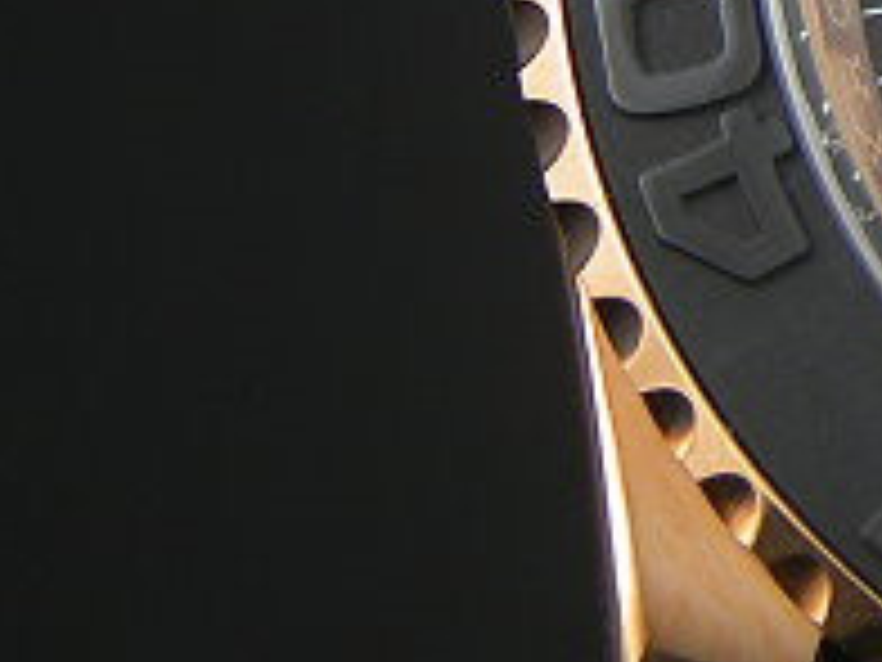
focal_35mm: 604
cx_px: 1638
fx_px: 15390
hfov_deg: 3.3
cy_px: -77
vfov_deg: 2.5
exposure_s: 1/5.4
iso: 100
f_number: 3.9
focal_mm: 37.7
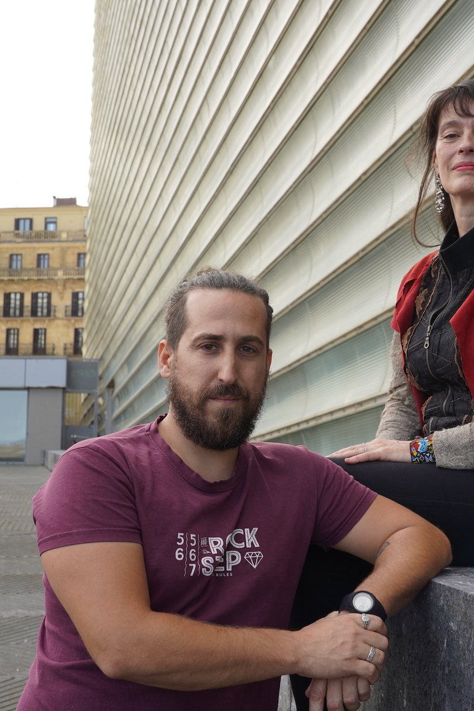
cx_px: 322
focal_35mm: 58
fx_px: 1145
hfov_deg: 23.3
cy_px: 313
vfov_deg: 34.4
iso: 320
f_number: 9
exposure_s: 1/160
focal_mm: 41
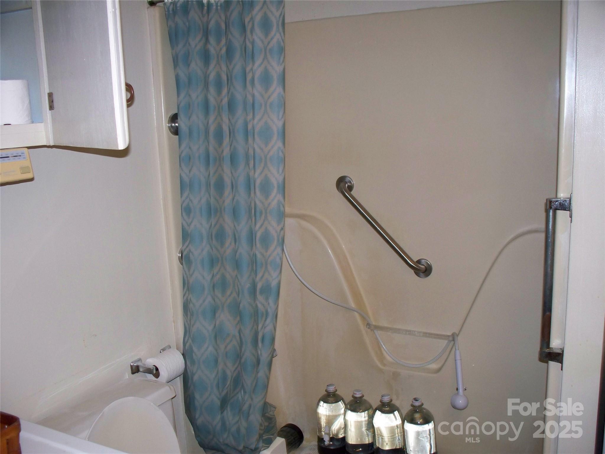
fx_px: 629
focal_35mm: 36
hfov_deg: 51.4
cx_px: 302
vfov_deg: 39.7
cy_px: 227
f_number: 2.8
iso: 200
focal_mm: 7.54
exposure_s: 1/30
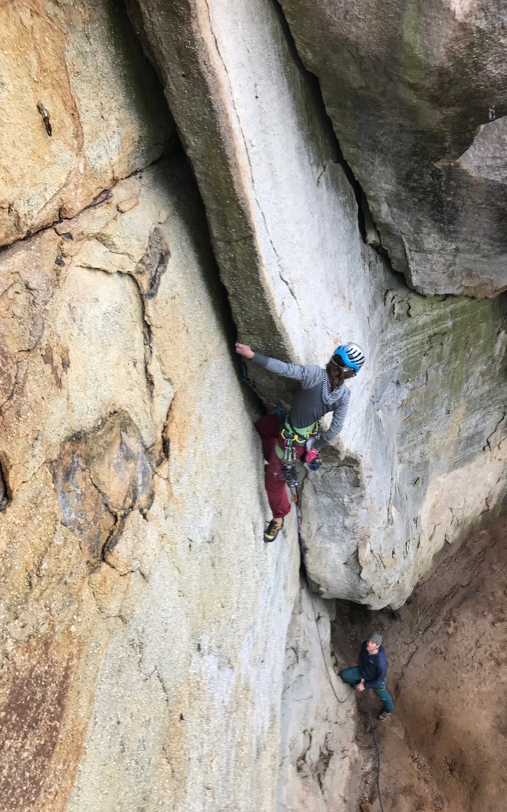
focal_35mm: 30
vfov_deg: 62.9
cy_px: 406
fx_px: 663
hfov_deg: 41.8
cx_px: 280
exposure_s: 1/163
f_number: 1.8
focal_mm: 3.99
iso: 20
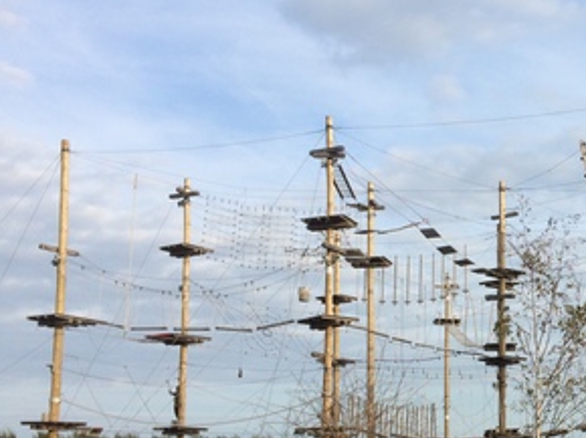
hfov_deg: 27.5
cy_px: 328
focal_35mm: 65
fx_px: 1099
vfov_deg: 22.3
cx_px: 632
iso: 32
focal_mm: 4.15
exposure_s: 1/1520
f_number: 2.2
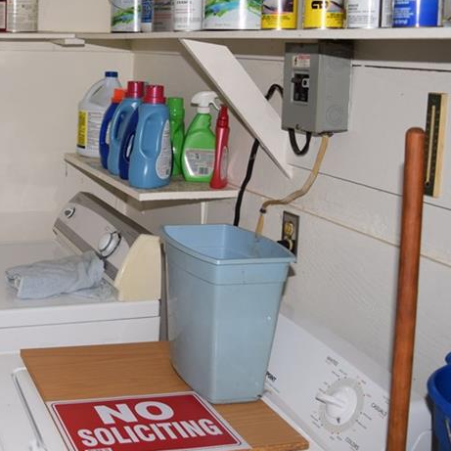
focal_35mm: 51
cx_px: -3
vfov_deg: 33.3
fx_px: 752
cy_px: 174
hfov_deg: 30.9
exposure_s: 1/60
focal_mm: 18
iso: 110
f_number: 3.5
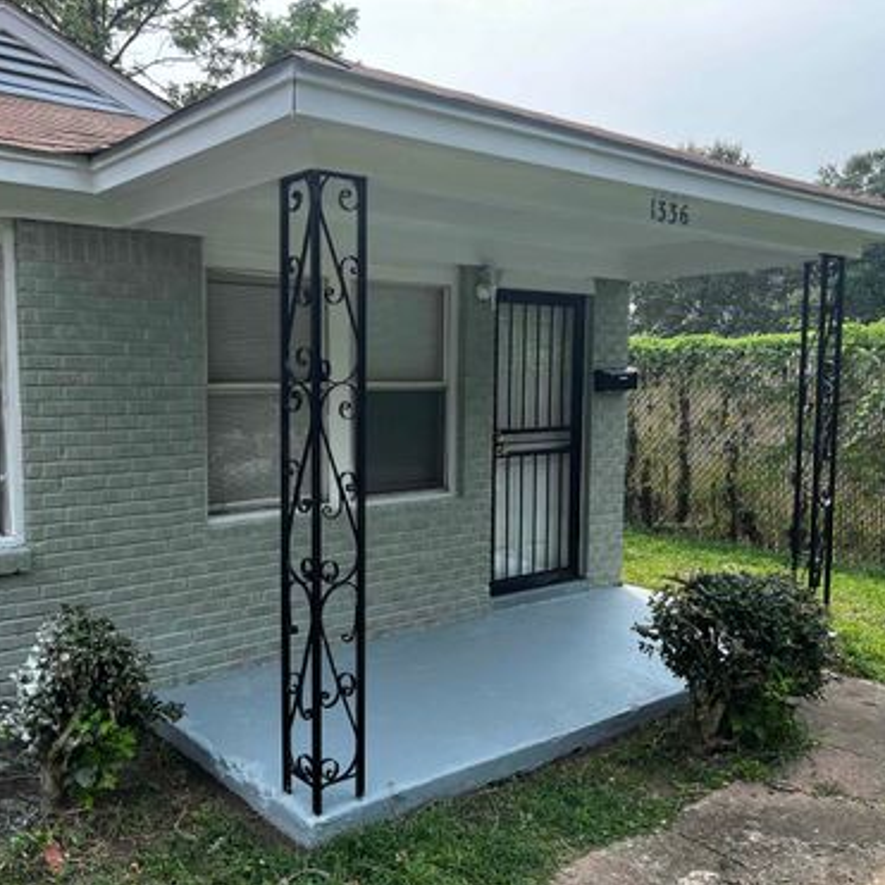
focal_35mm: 31
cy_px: 442
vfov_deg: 52.5
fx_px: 897
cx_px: 346
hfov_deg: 52.1
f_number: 1.5
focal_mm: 5.7
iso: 50
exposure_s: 1/1280
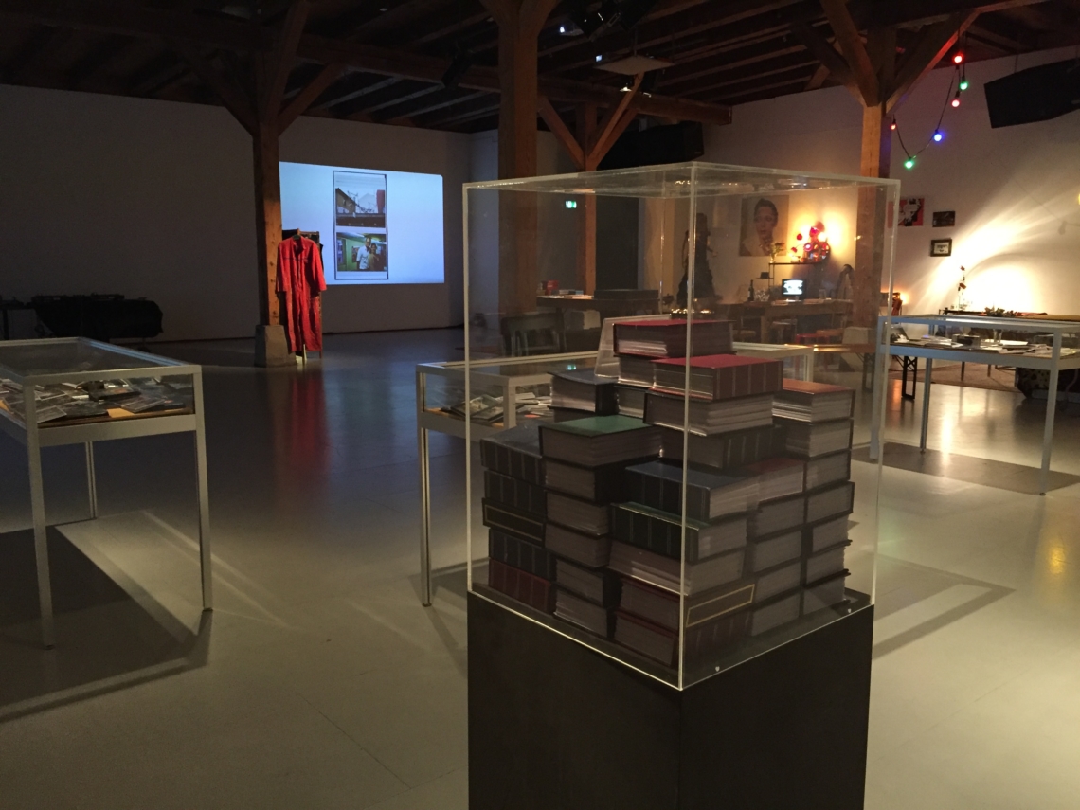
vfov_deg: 48.2
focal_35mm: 29
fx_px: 905
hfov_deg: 61.7
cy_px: 405
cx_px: 540
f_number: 2.2
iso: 250
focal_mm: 4.15
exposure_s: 1/17
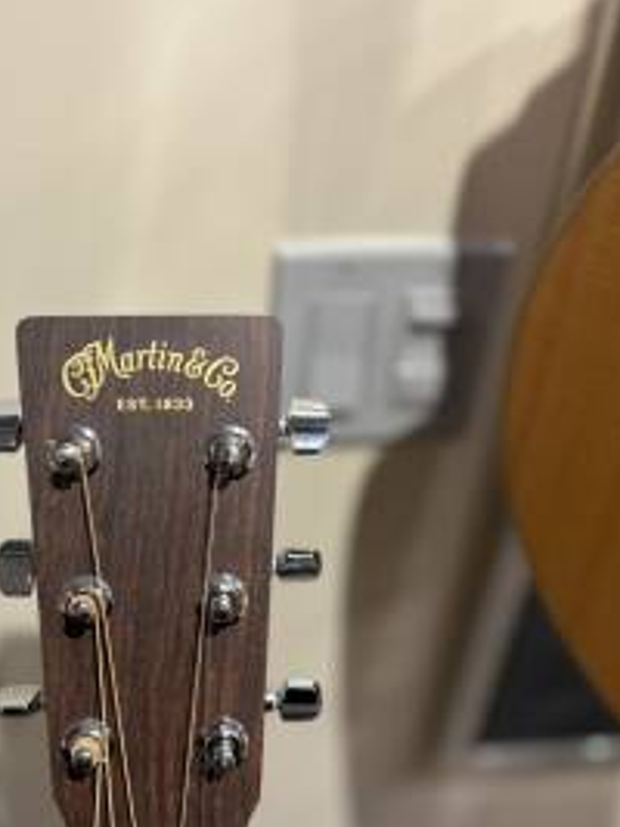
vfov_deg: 47.5
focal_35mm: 39
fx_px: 932
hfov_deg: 36.4
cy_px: 514
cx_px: 208
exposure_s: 1/60
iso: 64
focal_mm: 5.96
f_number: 1.6
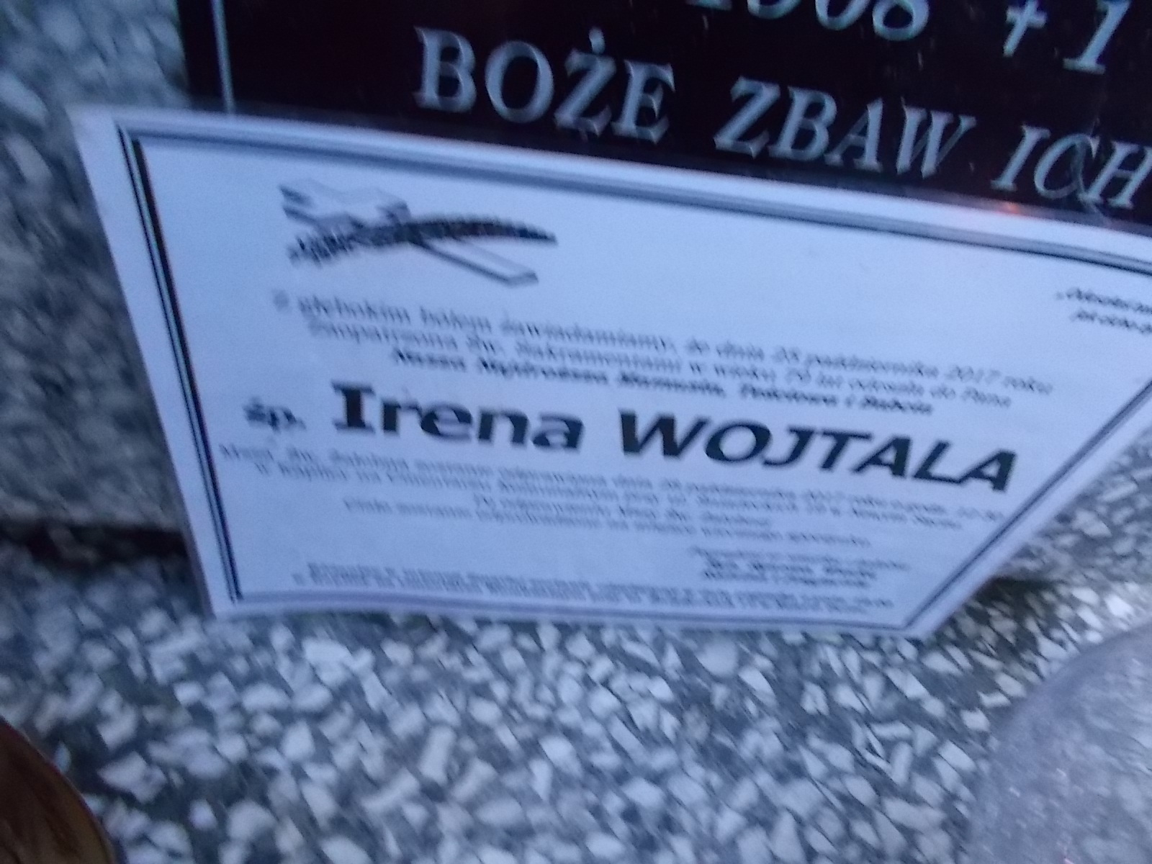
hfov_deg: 67.3
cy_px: 432
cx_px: 576
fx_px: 865
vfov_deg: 53.1
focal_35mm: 26
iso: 400
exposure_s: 1/40
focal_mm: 4.6
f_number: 3.2
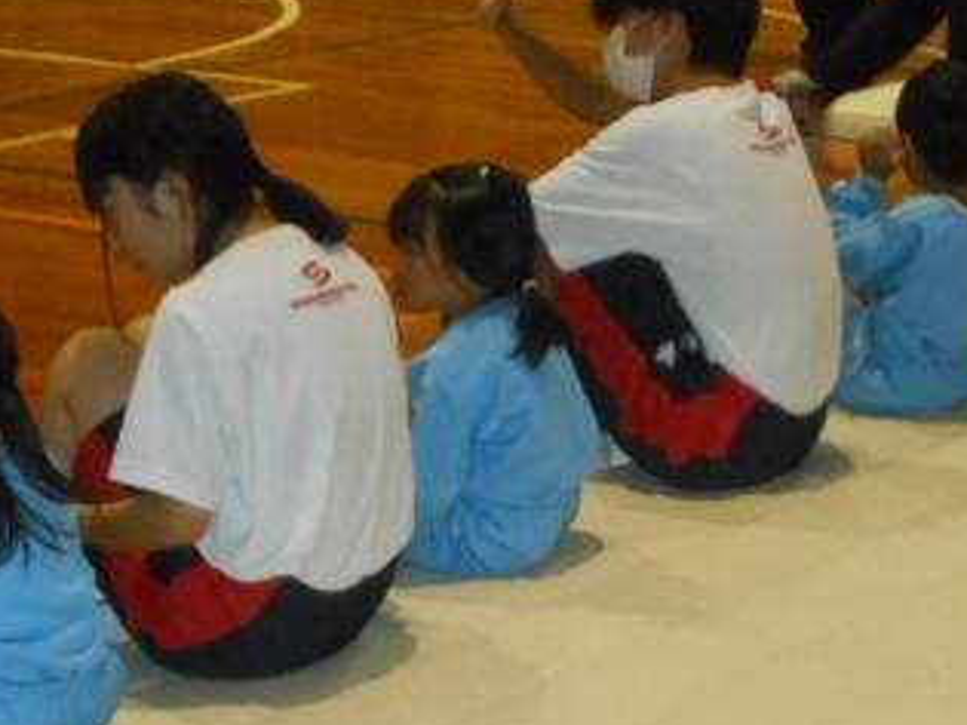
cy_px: 522
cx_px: 510
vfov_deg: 12.5
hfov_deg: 16.7
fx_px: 3295
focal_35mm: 118
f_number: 4.9
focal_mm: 10
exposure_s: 1/60
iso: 800
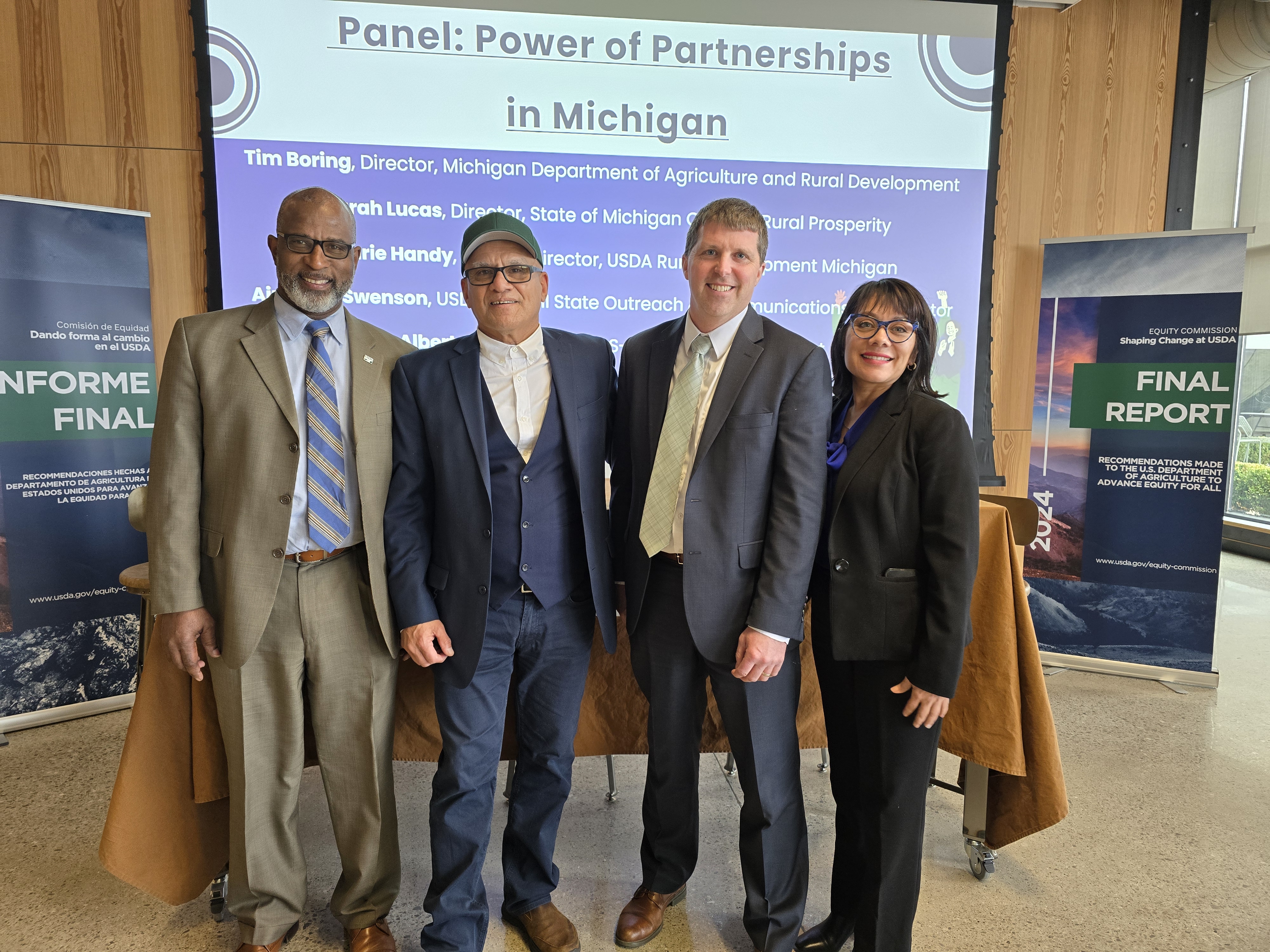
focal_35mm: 23
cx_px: 635
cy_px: 476
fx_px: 844
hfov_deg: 73.9
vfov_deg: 58.9
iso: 200
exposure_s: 1/60
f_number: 1.7
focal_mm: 6.3
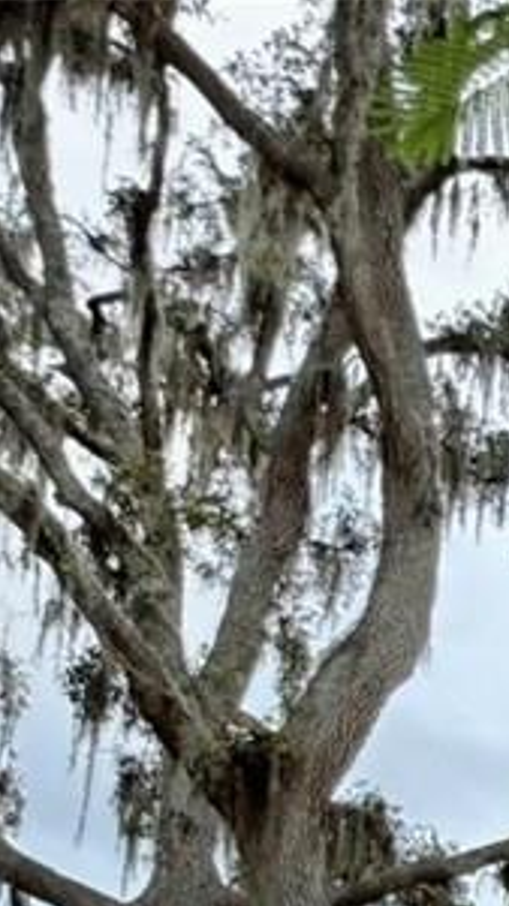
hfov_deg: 6.5
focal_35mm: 139
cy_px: 1803
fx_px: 3340
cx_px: 2211
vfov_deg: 13.3
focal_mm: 6.76
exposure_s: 1/1585
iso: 100
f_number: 1.78
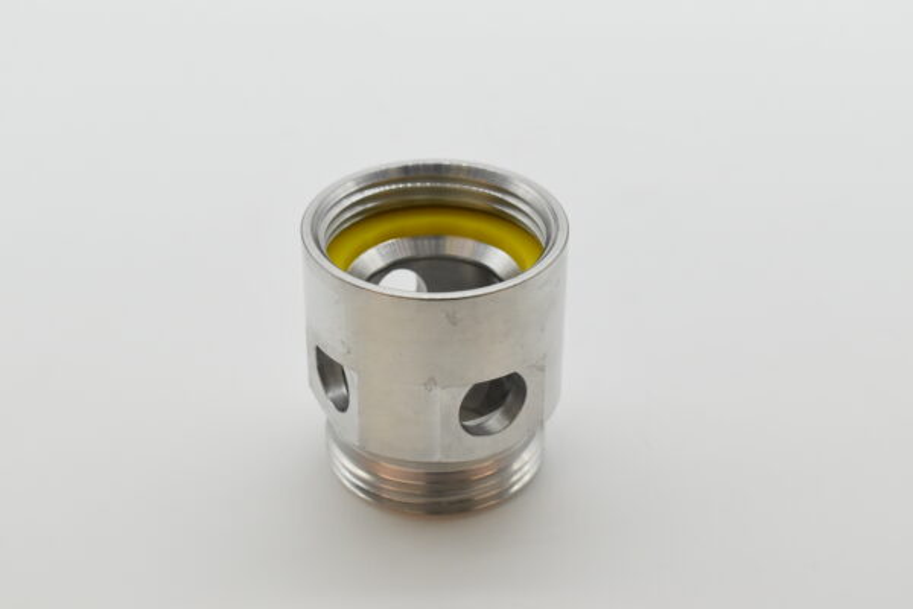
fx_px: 1750
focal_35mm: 69
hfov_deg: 29.2
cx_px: 456
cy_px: 304
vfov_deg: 19.7
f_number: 8
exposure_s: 1/1600
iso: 1600
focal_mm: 46
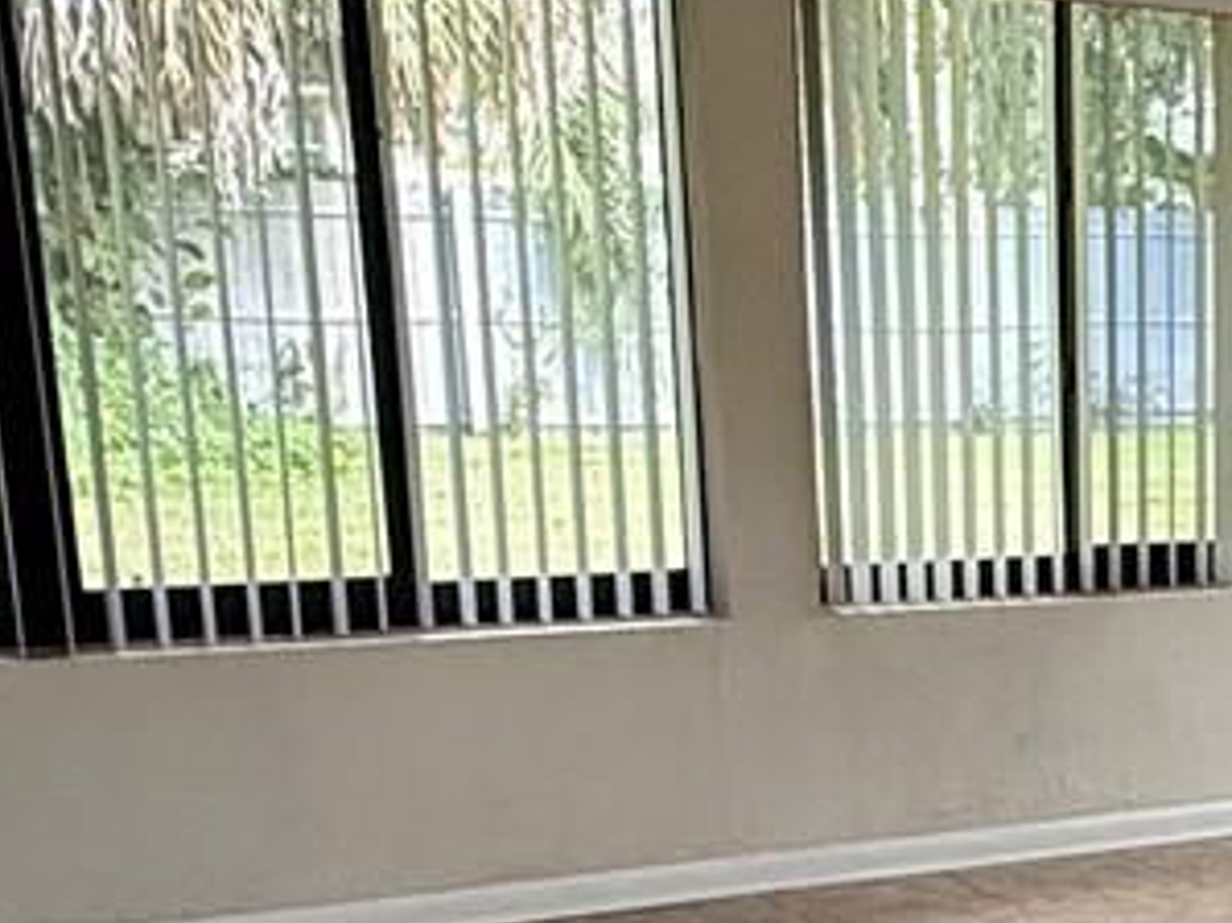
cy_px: 1030
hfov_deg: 23.3
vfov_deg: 18.8
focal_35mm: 75
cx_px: 1566
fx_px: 2668
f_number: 2.2
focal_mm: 2.22
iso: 125
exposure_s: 1/120
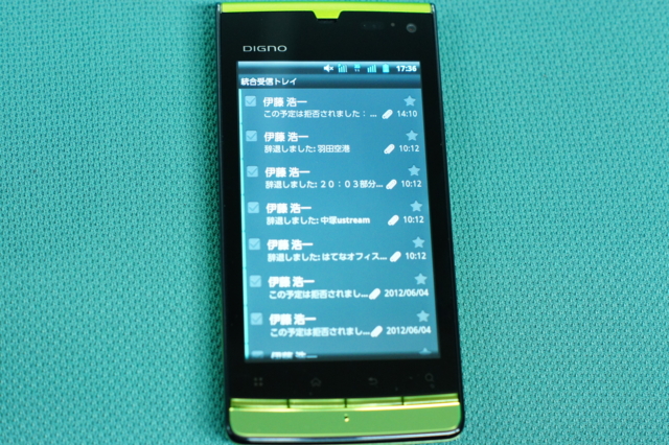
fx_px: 1393
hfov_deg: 27.0
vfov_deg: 18.2
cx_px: 334
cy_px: 222
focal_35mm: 75
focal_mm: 50
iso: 800
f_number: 4
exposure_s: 1/25
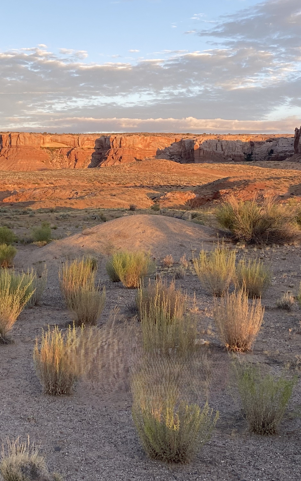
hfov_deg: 22.7
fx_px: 748
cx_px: 123
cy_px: 242
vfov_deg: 35.7
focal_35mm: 57
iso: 32
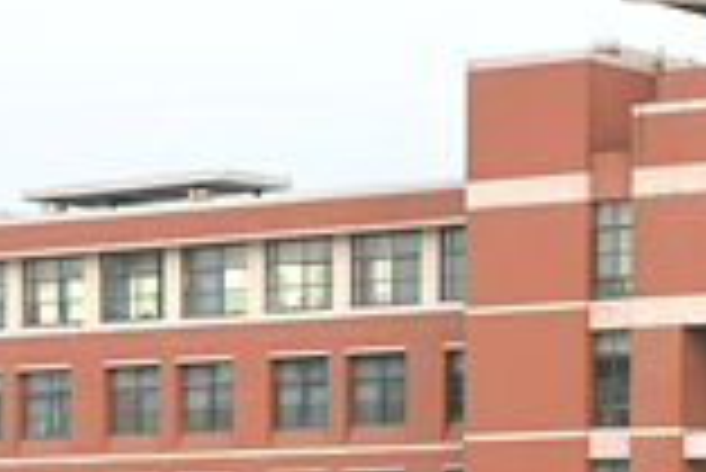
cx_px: 117
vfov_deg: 8.4
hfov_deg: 12.5
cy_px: 380
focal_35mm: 163
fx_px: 3199
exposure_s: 1/5
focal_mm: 32
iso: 200
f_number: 8
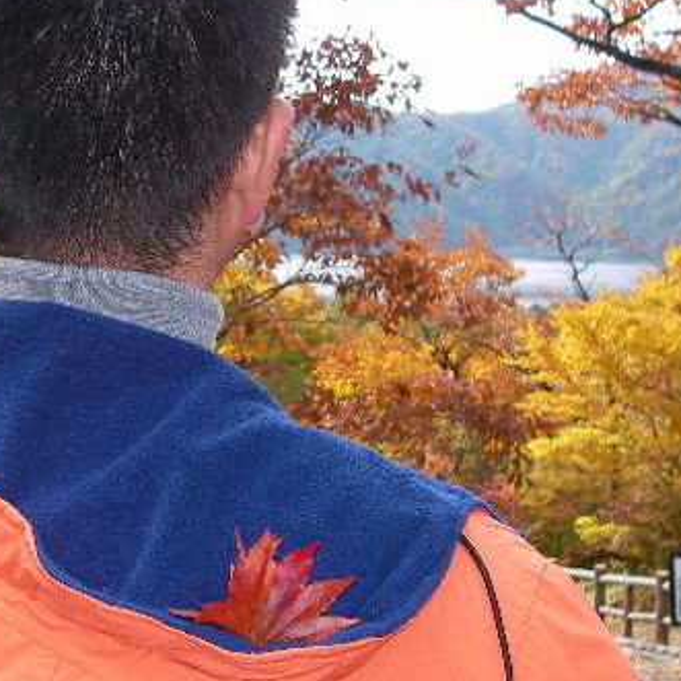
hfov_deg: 25.9
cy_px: 312
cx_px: 212
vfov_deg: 26.1
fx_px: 1469
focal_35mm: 66
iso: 50
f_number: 3.3
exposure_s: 1/220
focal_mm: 6.3
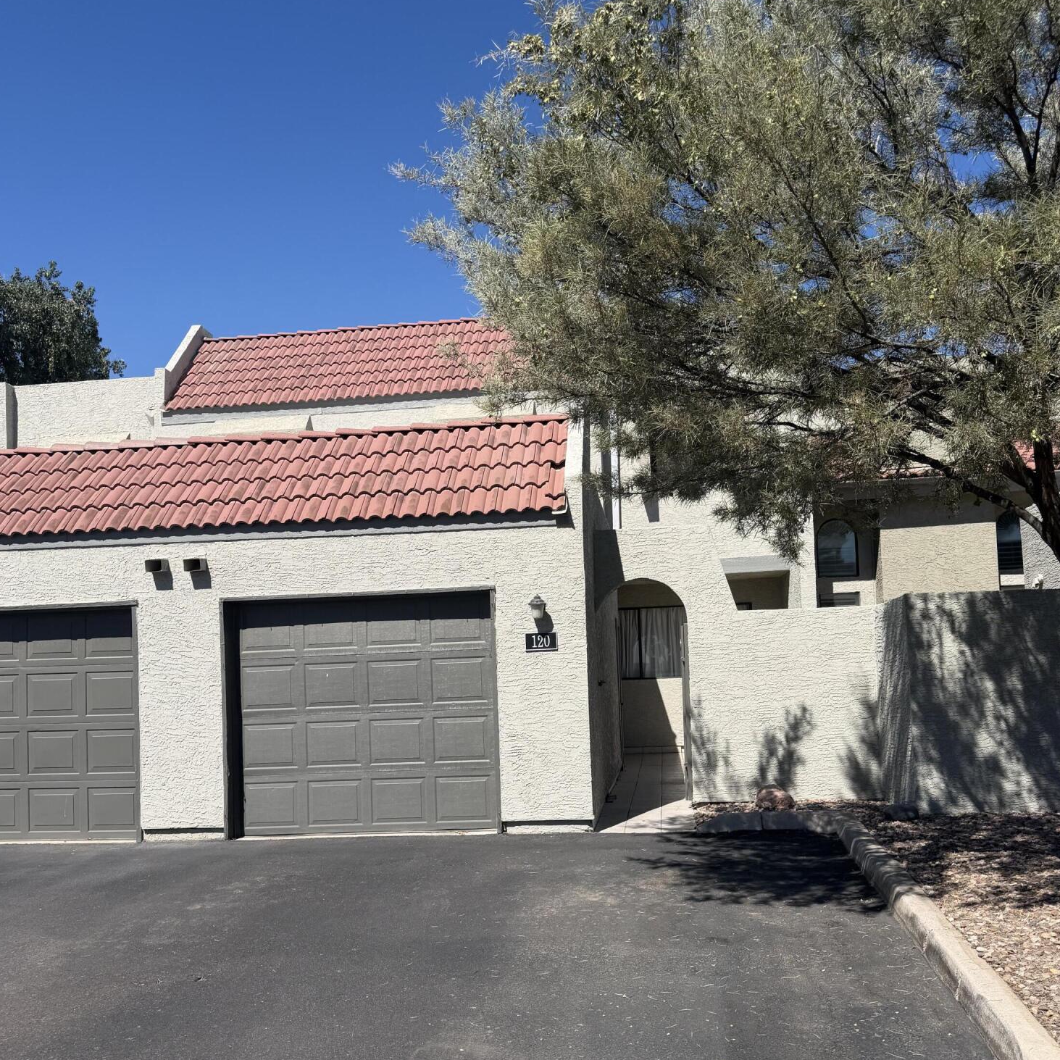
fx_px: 1005
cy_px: 633
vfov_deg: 55.2
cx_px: 527
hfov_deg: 55.6
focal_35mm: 29
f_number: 1.78
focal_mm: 6.76
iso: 80
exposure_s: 1/5319
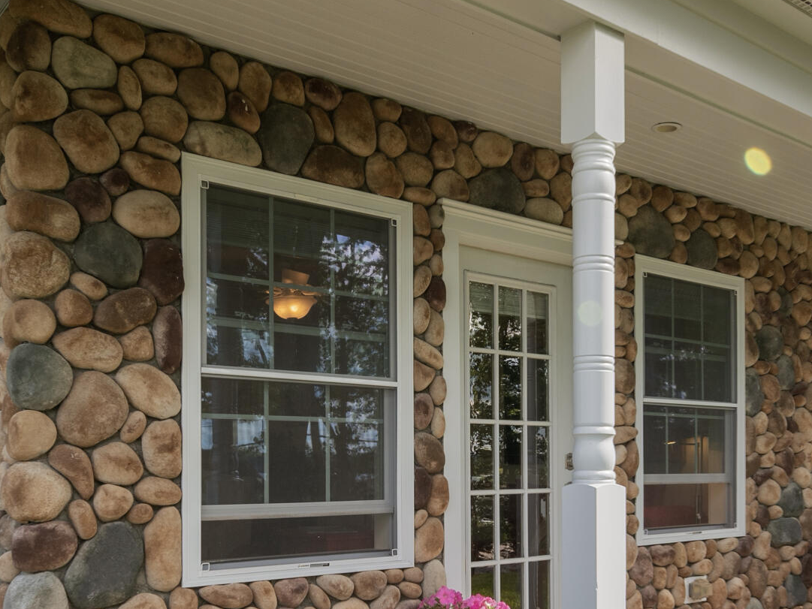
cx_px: 422
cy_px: 456
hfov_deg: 46.8
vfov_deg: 35.2
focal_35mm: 40
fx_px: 938
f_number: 9
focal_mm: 15
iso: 320
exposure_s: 1/400
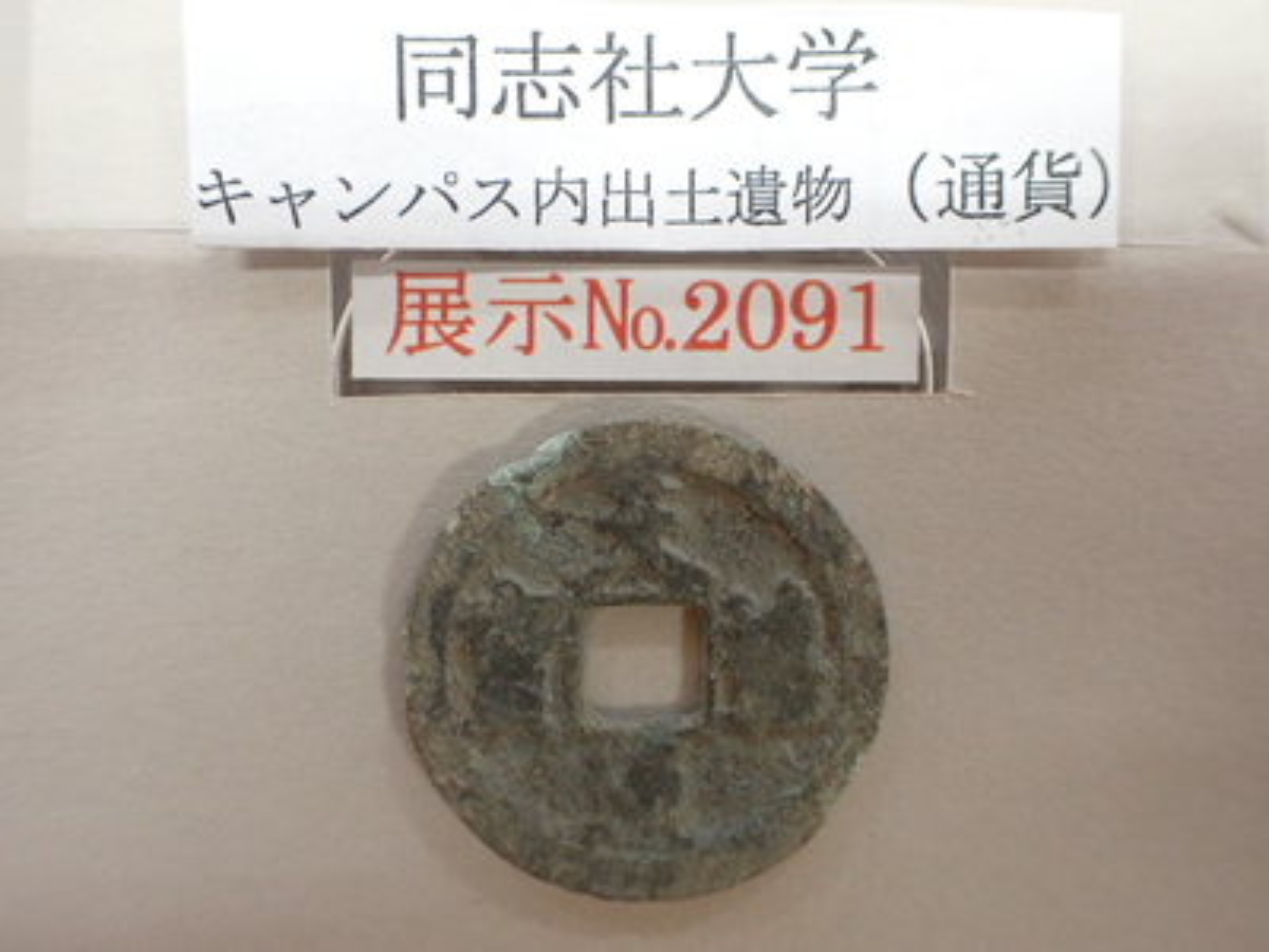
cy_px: 476
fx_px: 1100
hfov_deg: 60.0
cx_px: 634
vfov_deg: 46.8
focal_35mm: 30
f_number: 2.3
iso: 800
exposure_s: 1/100
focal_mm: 5.4
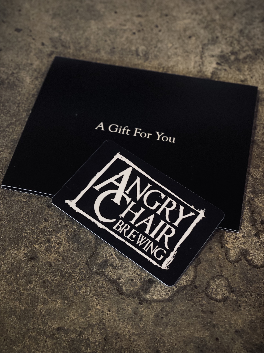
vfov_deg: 36.8
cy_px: 176
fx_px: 529
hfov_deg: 28.0
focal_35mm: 52
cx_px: 132
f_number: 2
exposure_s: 1/15
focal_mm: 6
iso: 400
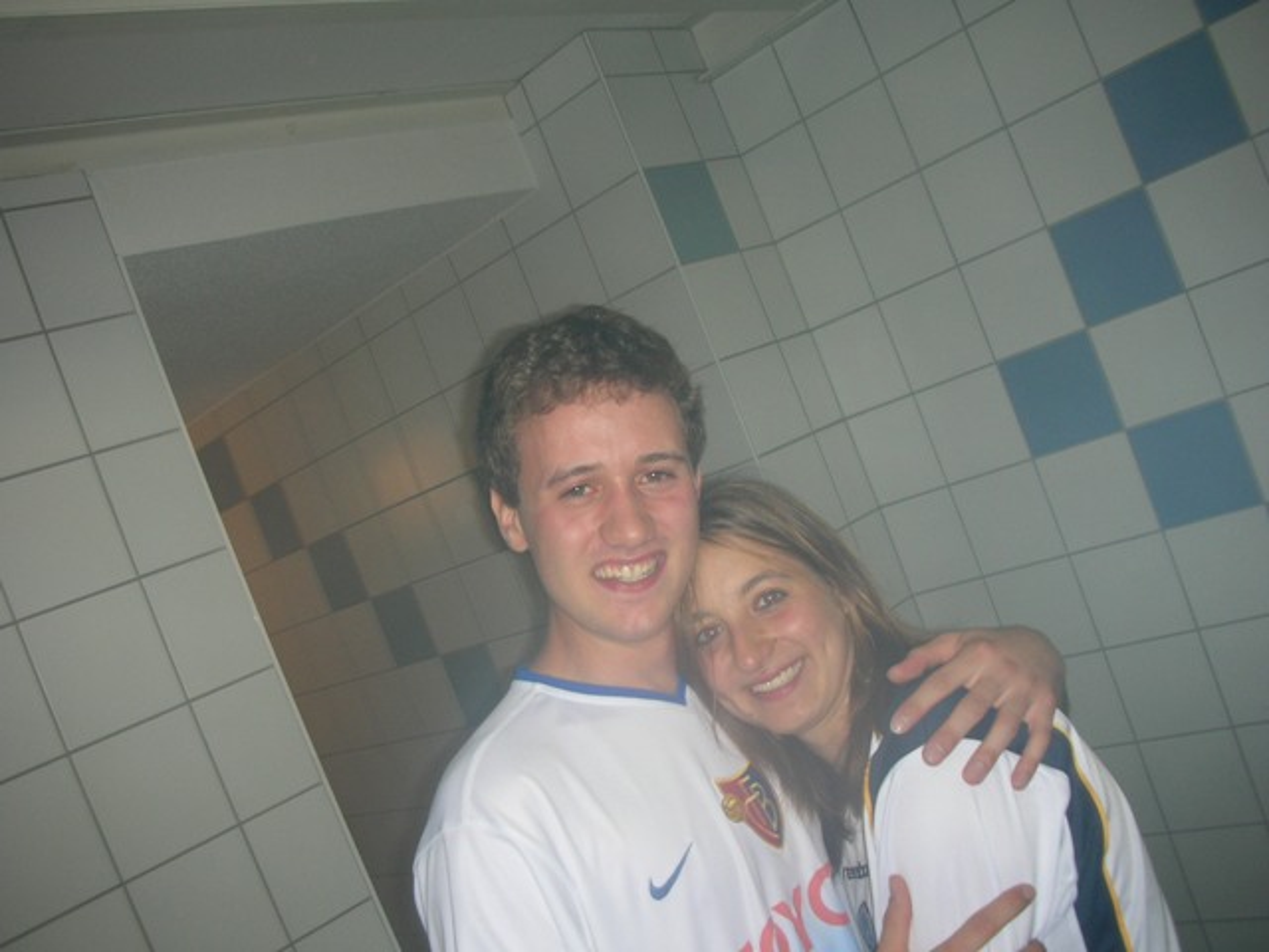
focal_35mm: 35
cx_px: 634
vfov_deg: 40.7
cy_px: 476
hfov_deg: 52.6
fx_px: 1283
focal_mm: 5.8
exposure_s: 1/60.1
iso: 50
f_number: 3
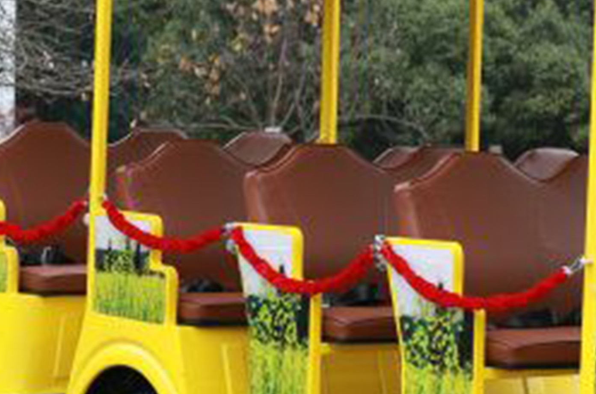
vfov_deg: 7.4
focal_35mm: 186
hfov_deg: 10.9
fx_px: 3068
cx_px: 756
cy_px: 215
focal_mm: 35
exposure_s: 1/160
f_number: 8
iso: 100
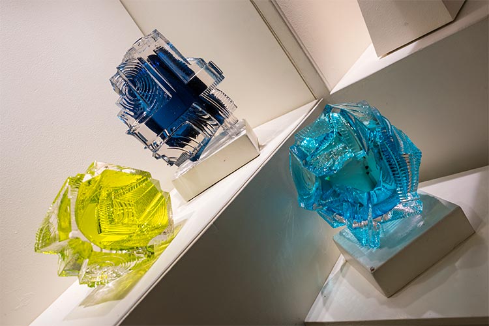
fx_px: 407
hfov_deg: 61.9
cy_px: 163
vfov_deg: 43.6
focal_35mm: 30
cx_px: 244
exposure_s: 1/125
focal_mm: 30
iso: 800
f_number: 6.3
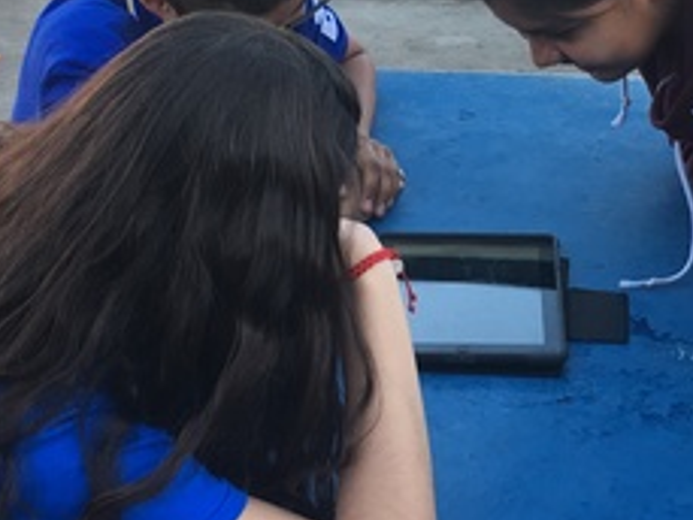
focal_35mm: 81
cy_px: 67
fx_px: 1622
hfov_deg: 23.9
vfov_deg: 18.0
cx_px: 508
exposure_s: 1/120
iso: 25
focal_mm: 4.15
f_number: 2.2
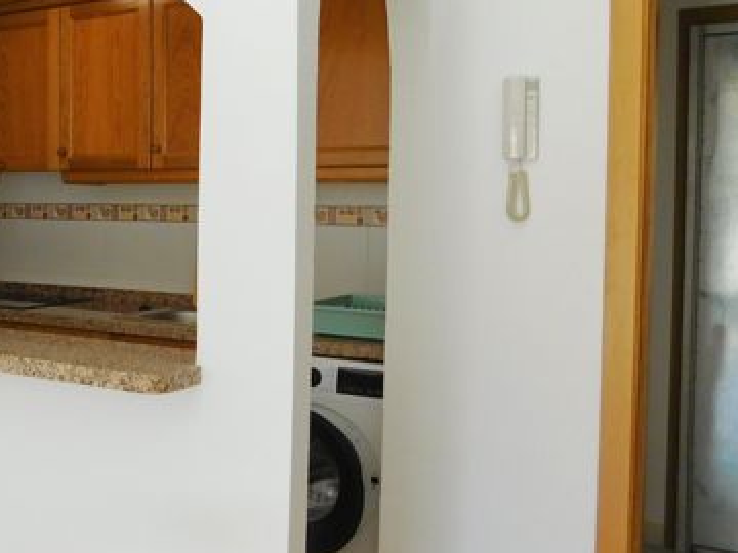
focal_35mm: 45
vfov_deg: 32.1
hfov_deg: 38.1
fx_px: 959
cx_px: 26
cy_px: 229
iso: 125
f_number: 3
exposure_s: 1/200
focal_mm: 4
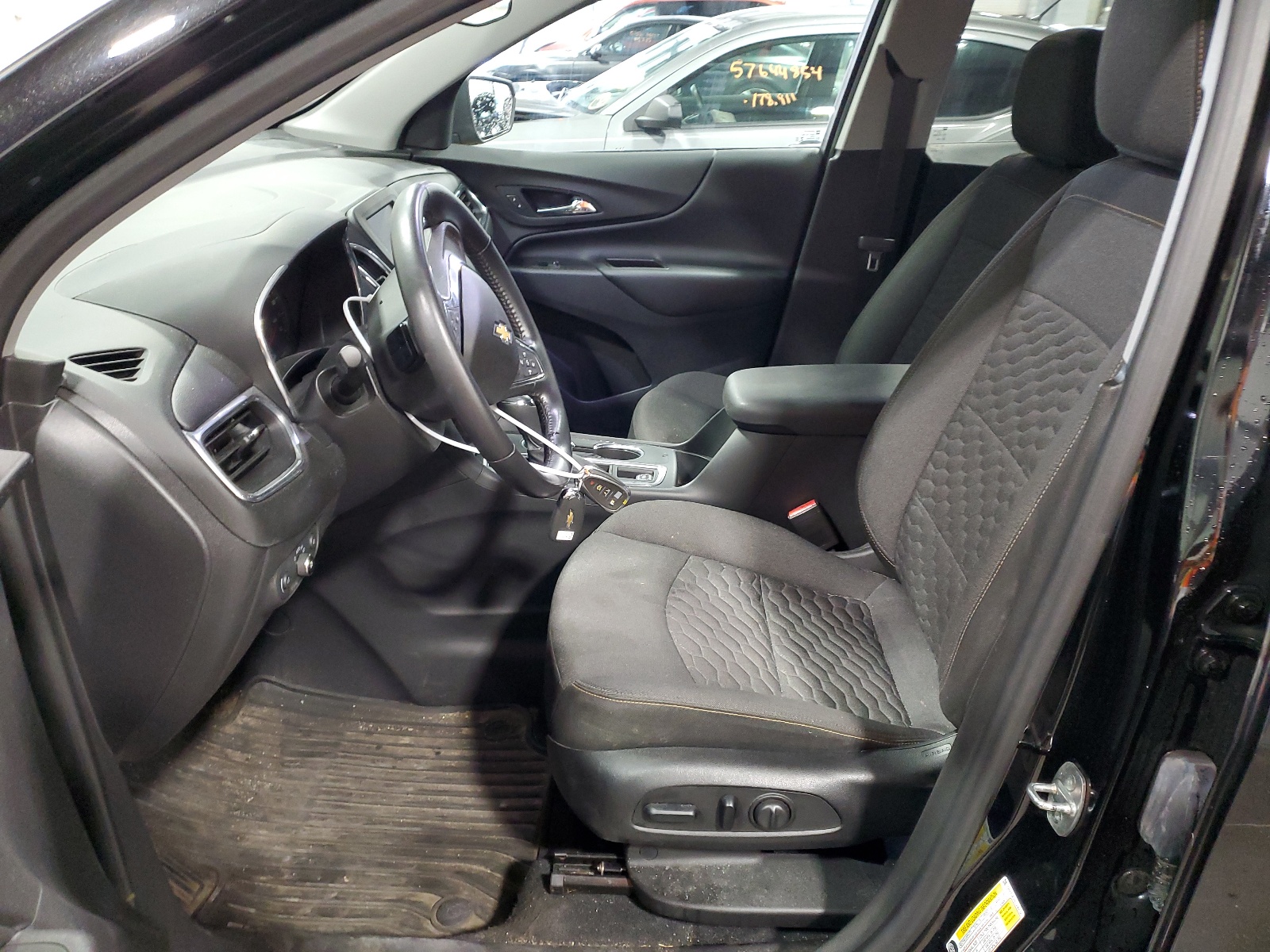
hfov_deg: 67.3
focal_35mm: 26
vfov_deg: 53.1
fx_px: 954
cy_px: 476
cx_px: 635
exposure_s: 1/17
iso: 292
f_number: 1.5
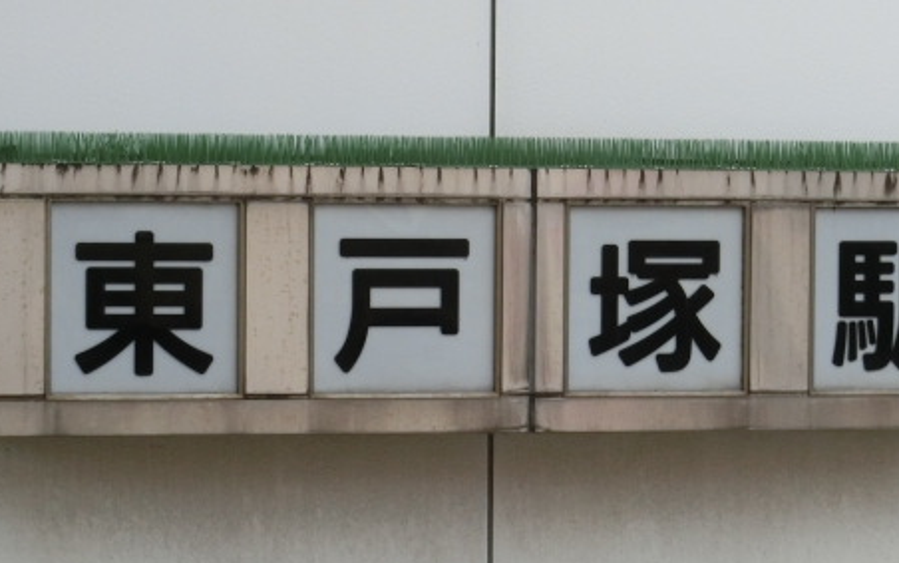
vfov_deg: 7.1
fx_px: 4559
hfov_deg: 11.3
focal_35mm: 186
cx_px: 495
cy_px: 334
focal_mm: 22.1
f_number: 5.7
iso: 400
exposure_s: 1/125
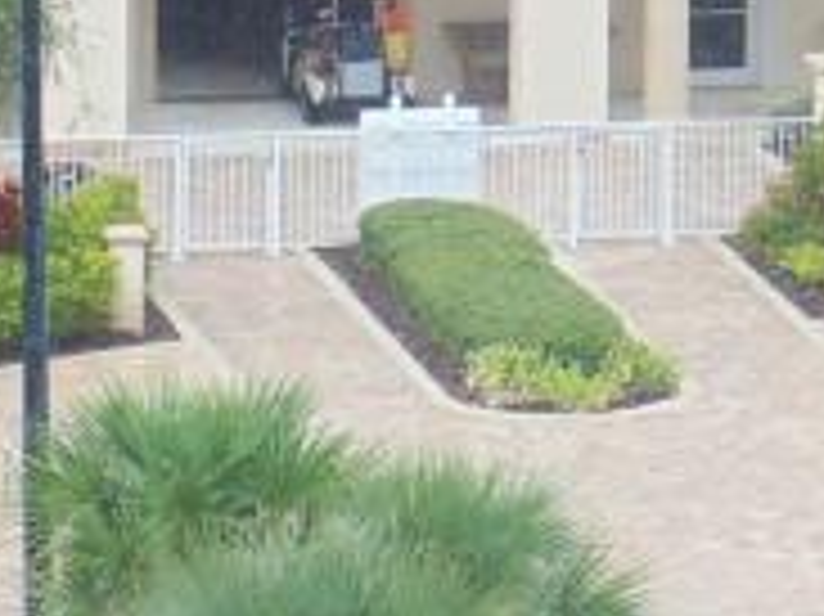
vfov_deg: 3.4
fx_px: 10538
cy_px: 119
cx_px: 1225
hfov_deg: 4.5
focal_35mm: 443
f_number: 4.3
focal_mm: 14.1
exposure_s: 1/200
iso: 80
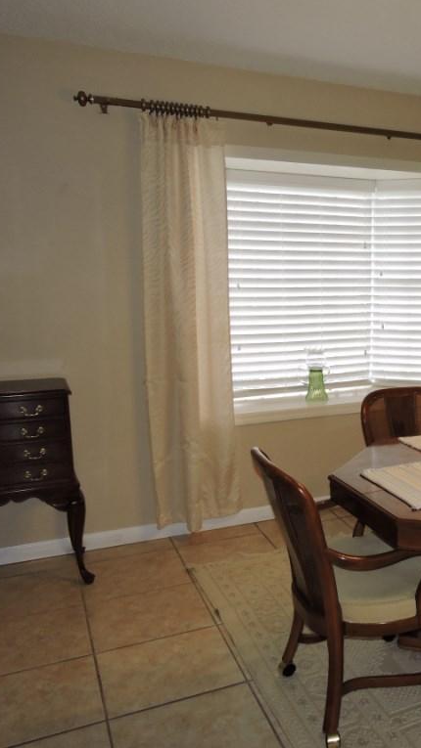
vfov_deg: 56.6
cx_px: 446
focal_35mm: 35
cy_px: 374
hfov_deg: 30.6
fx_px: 695
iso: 180
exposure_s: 1/40
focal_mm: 4.3
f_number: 3.3
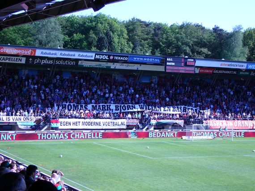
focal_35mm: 77
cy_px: 96
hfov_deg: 25.3
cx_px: 128
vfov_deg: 19.1
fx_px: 567
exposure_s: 1/200
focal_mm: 12.9
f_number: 4.3
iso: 50
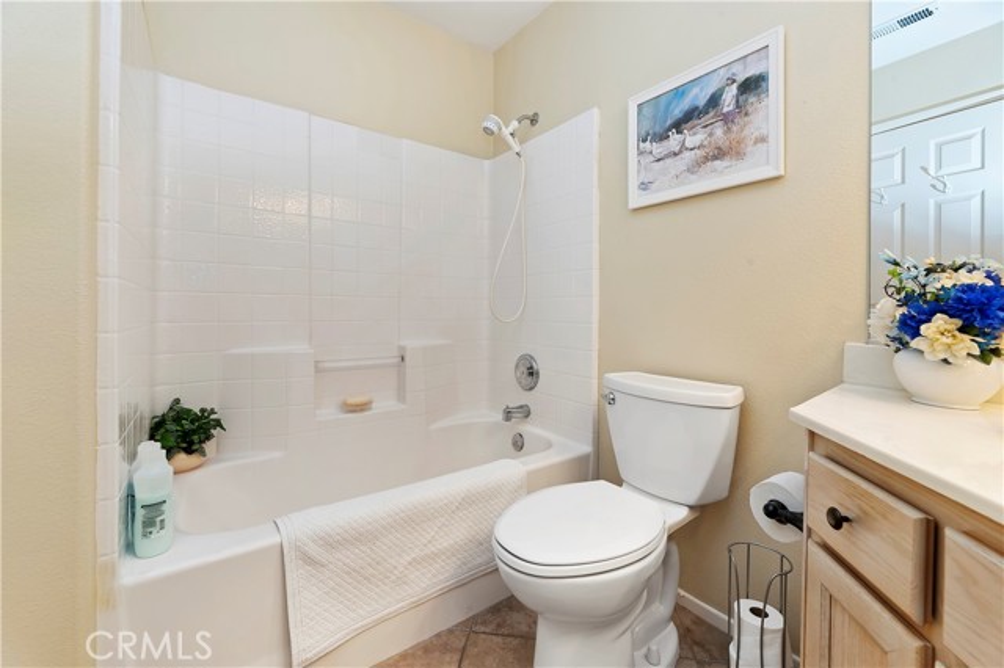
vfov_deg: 81.1
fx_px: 390
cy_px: 334
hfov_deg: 104.3
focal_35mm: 14
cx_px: 502
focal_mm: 14
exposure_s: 1/4
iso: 500
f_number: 10
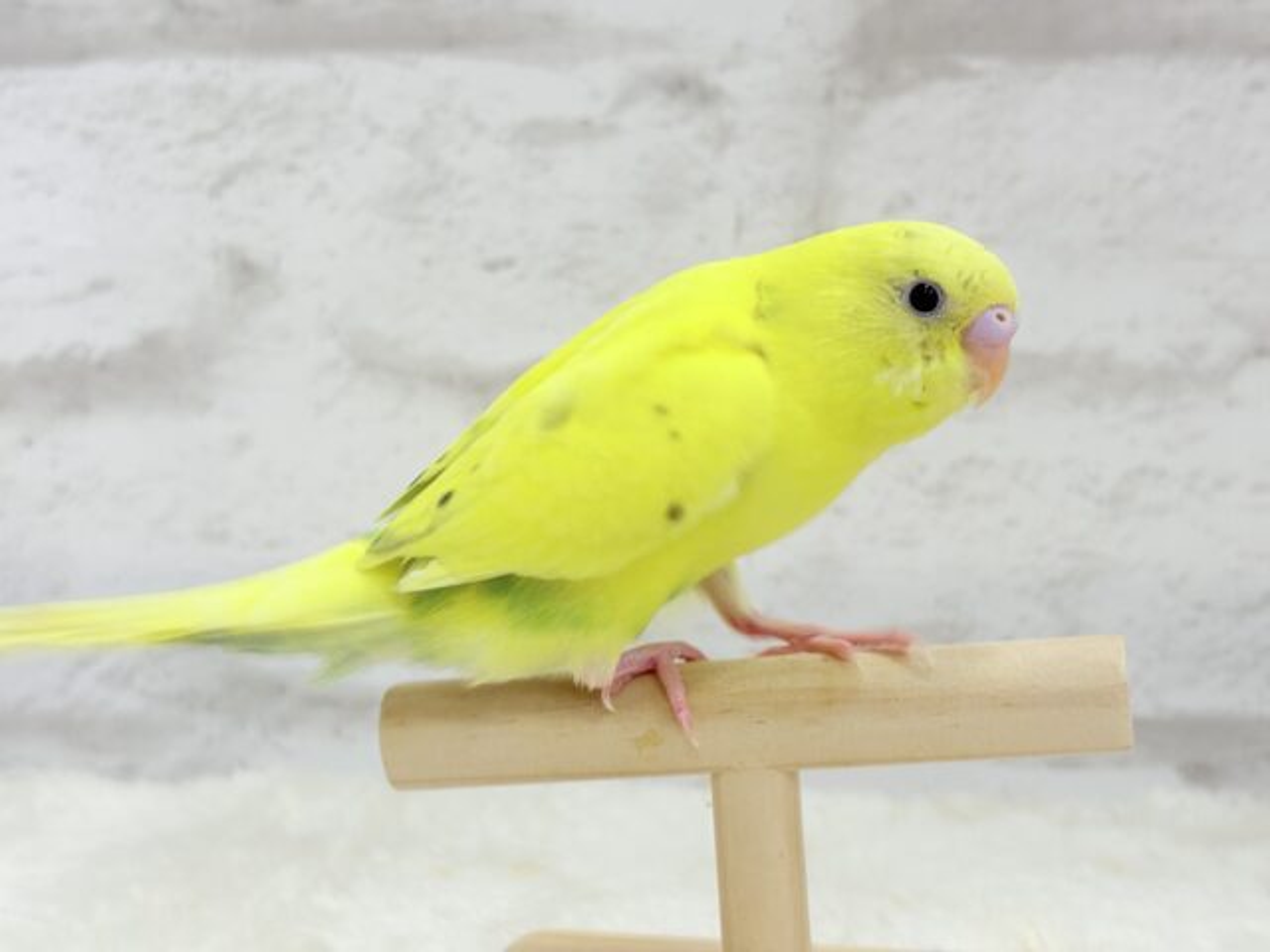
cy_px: 476
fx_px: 1908
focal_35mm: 52
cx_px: 635
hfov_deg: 36.8
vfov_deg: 28.0
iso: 32
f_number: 1.6
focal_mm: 5.96
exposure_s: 1/50
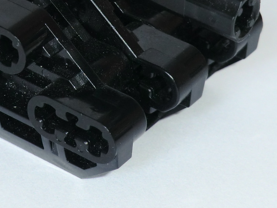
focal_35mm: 189
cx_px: 62
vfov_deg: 7.8
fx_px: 1513
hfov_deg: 10.4
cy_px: 12
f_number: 4.8
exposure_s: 1/15
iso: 250
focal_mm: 16
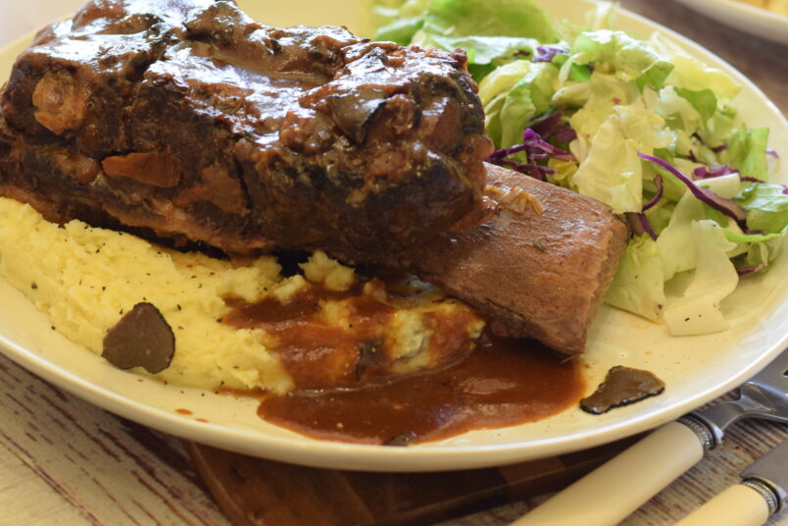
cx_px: 478
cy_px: 227
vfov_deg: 12.2
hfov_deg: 18.2
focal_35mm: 112
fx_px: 2451
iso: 400
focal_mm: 50
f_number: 4.5
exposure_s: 1/80
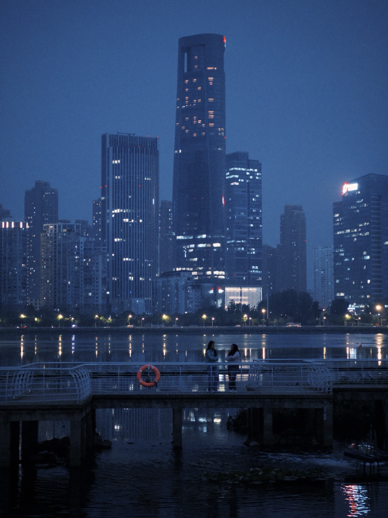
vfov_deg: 25.3
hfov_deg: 19.1
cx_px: 194
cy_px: 259
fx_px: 1151
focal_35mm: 77
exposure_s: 1/15
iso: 500
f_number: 2.8
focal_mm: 9
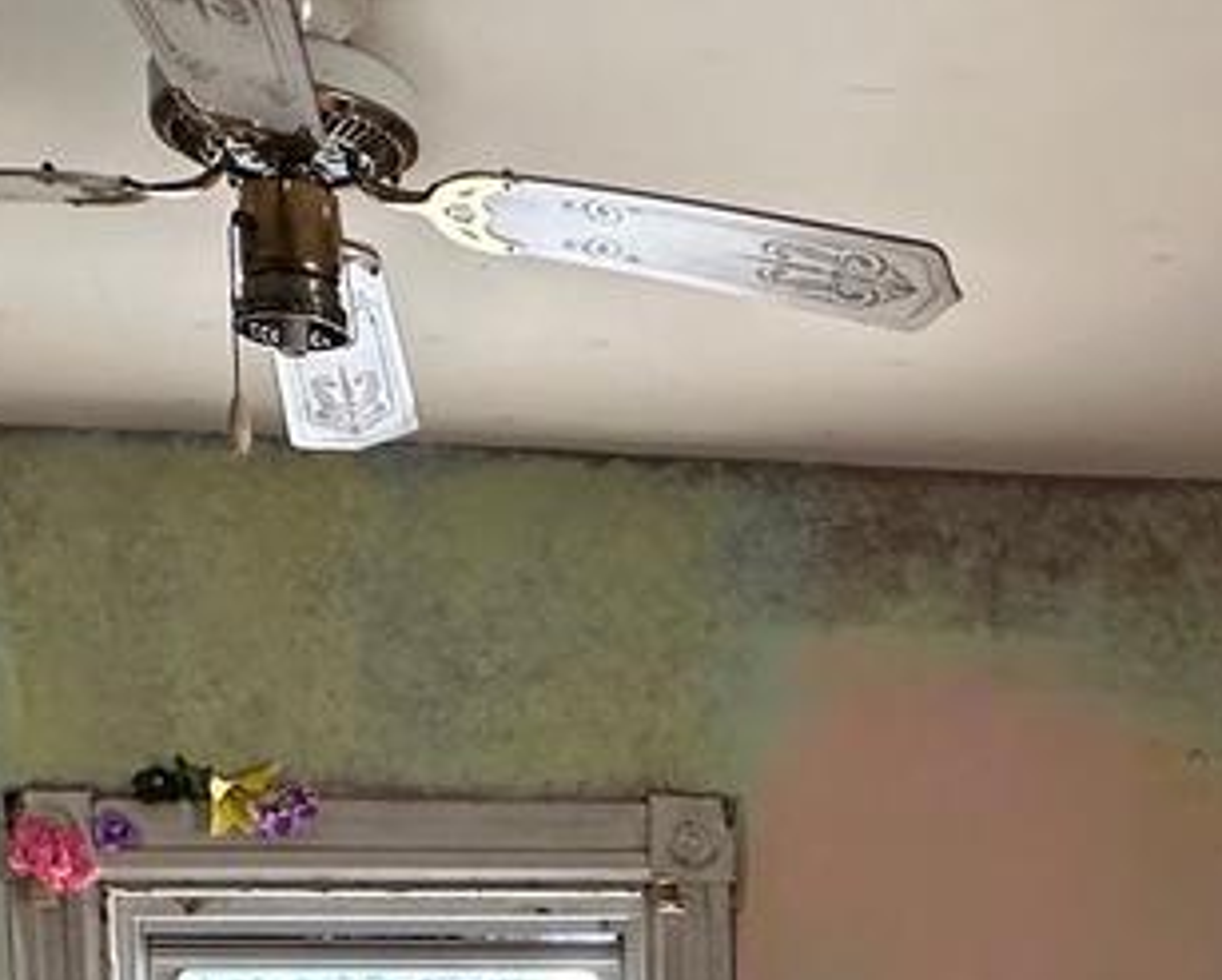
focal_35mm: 64
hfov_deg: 28.6
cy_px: 1307
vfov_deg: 21.4
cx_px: 1055
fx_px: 2316
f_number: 2.2
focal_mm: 2.22
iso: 160
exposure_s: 1/99
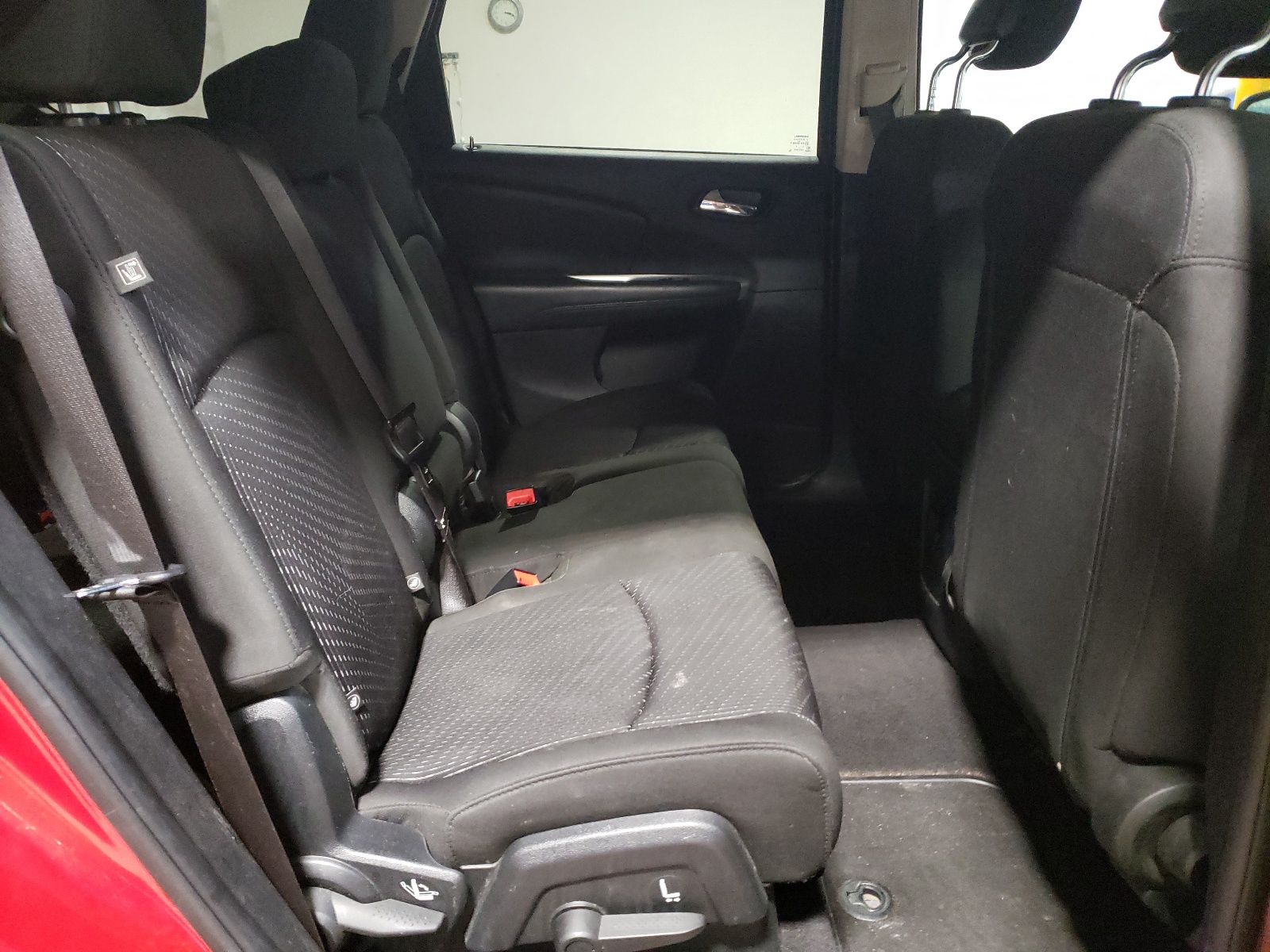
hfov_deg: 67.3
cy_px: 476
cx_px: 635
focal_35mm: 26
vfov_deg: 53.1
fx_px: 954
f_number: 1.5
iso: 590
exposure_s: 1/24
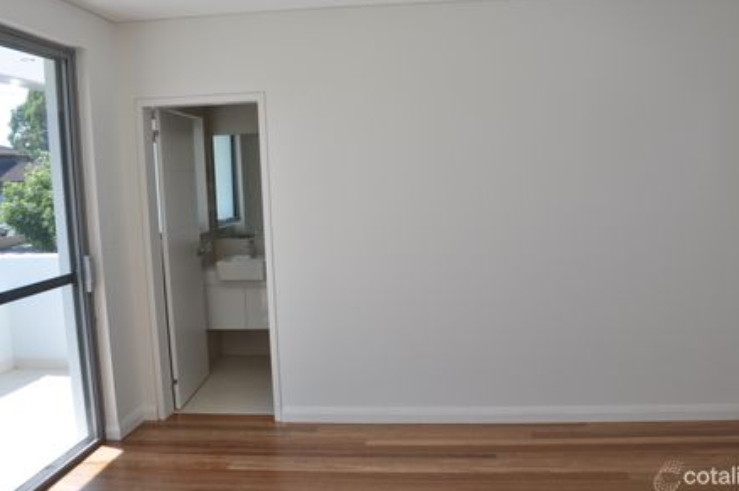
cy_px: 247
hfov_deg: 63.7
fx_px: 595
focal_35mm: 29
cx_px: 393
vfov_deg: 44.9
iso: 200
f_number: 9
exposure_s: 1/80
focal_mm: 18
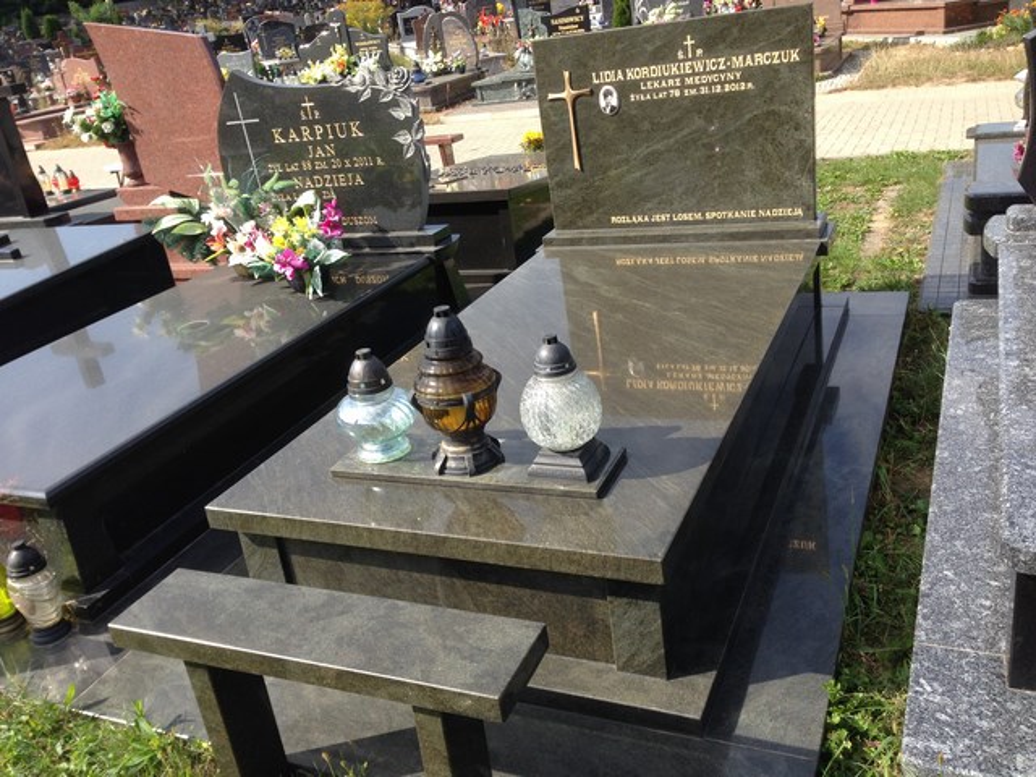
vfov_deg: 42.9
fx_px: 988
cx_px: 518
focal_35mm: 33
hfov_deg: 55.4
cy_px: 388
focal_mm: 4.12
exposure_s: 1/669
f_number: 2.4
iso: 50
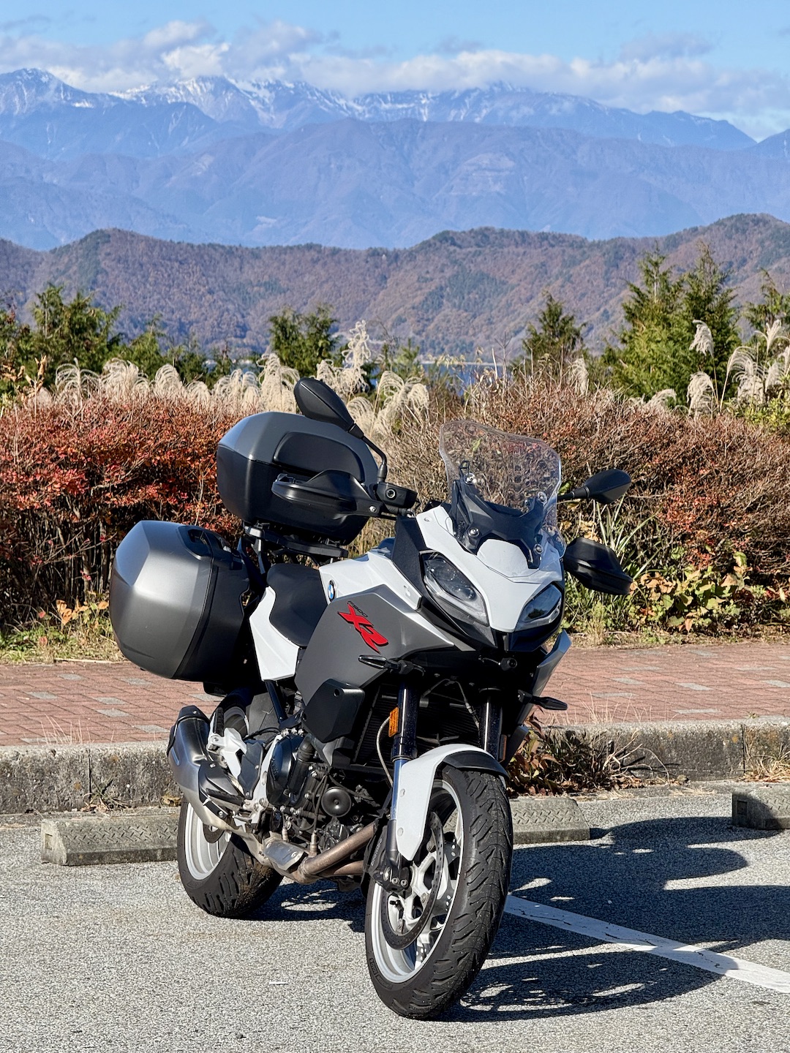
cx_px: 395
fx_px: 3651
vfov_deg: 16.4
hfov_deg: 12.3
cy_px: 526
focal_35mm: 120
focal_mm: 15.66
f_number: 2.8
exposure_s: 1/1048
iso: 50
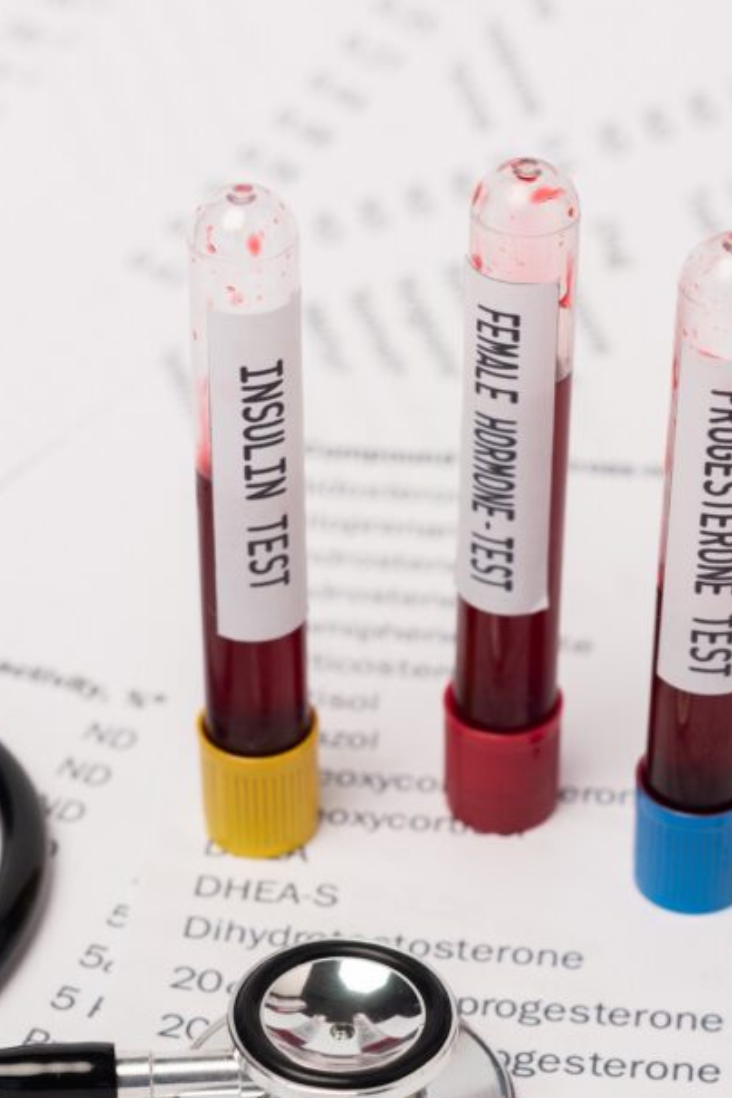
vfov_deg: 21.4
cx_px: 467
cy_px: 630
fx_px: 2897
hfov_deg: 14.4
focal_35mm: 95
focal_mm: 50
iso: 100
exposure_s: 1/160
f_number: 5
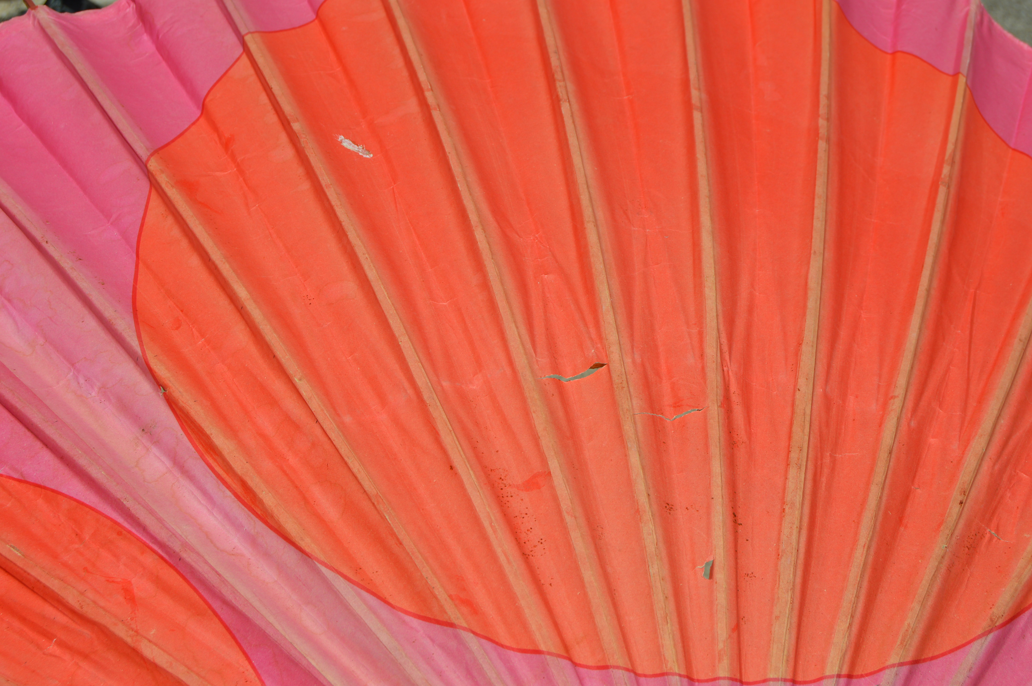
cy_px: 343
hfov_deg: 29.3
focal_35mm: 69
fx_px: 1976
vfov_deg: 19.7
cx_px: 516
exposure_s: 1/400
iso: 100
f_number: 10
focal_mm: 46
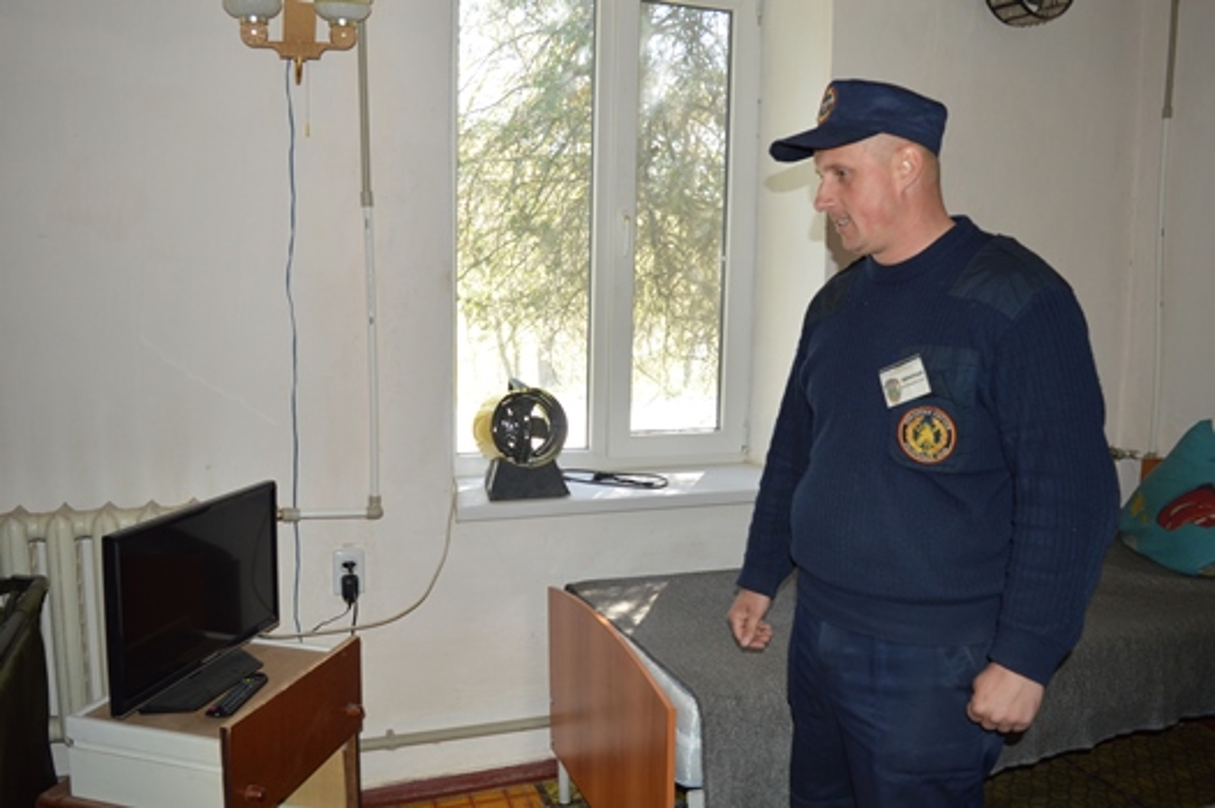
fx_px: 1012
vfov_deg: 43.6
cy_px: 404
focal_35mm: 30
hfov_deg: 62.0
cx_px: 608
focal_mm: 20
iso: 400
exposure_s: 1/60
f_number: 3.5
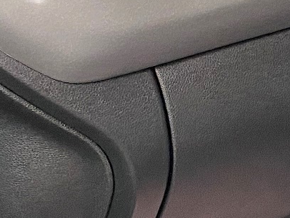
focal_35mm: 129
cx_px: 628
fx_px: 1081
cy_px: 23
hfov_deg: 12.8
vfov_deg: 11.4
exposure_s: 1/50
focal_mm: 4.25
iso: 250
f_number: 1.8
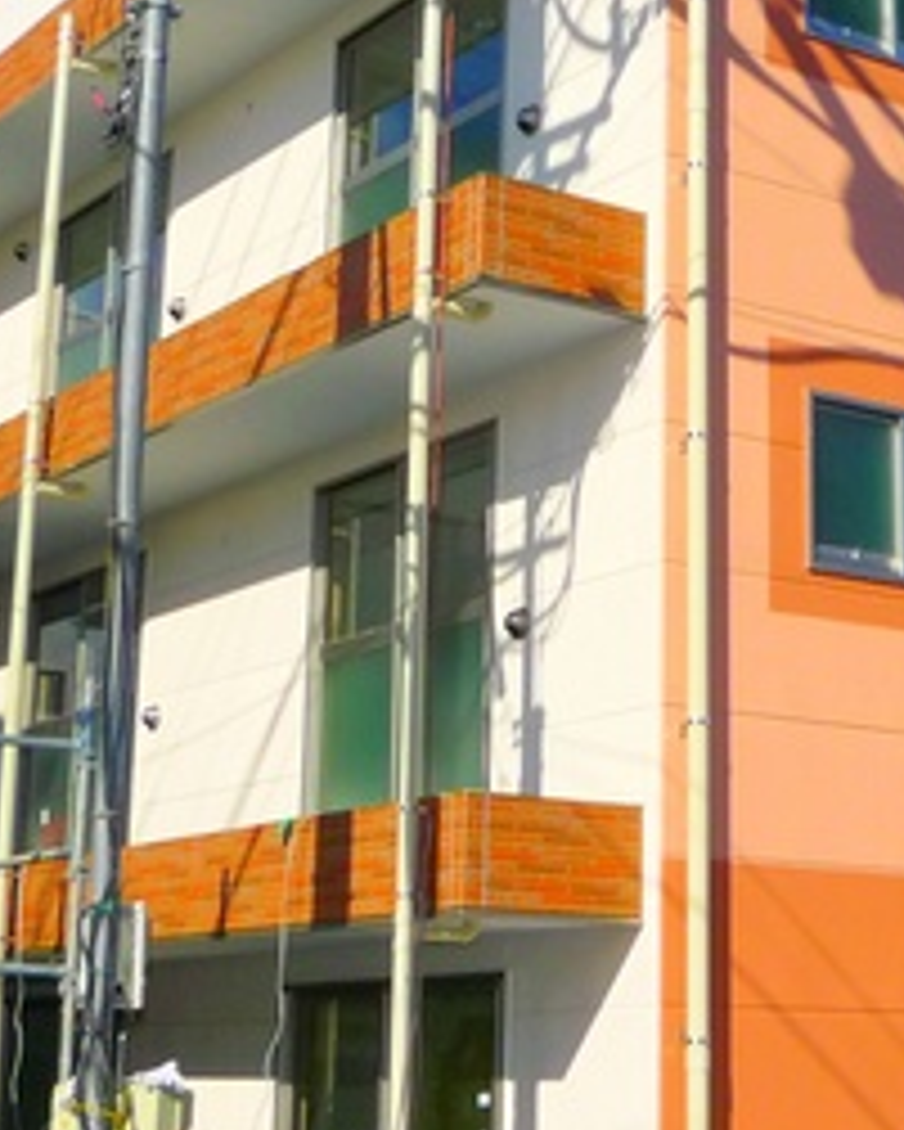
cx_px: 679
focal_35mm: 98
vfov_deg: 19.5
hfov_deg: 15.6
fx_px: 3275
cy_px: 349
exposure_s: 1/1000
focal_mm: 6.3
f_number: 5.6
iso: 100
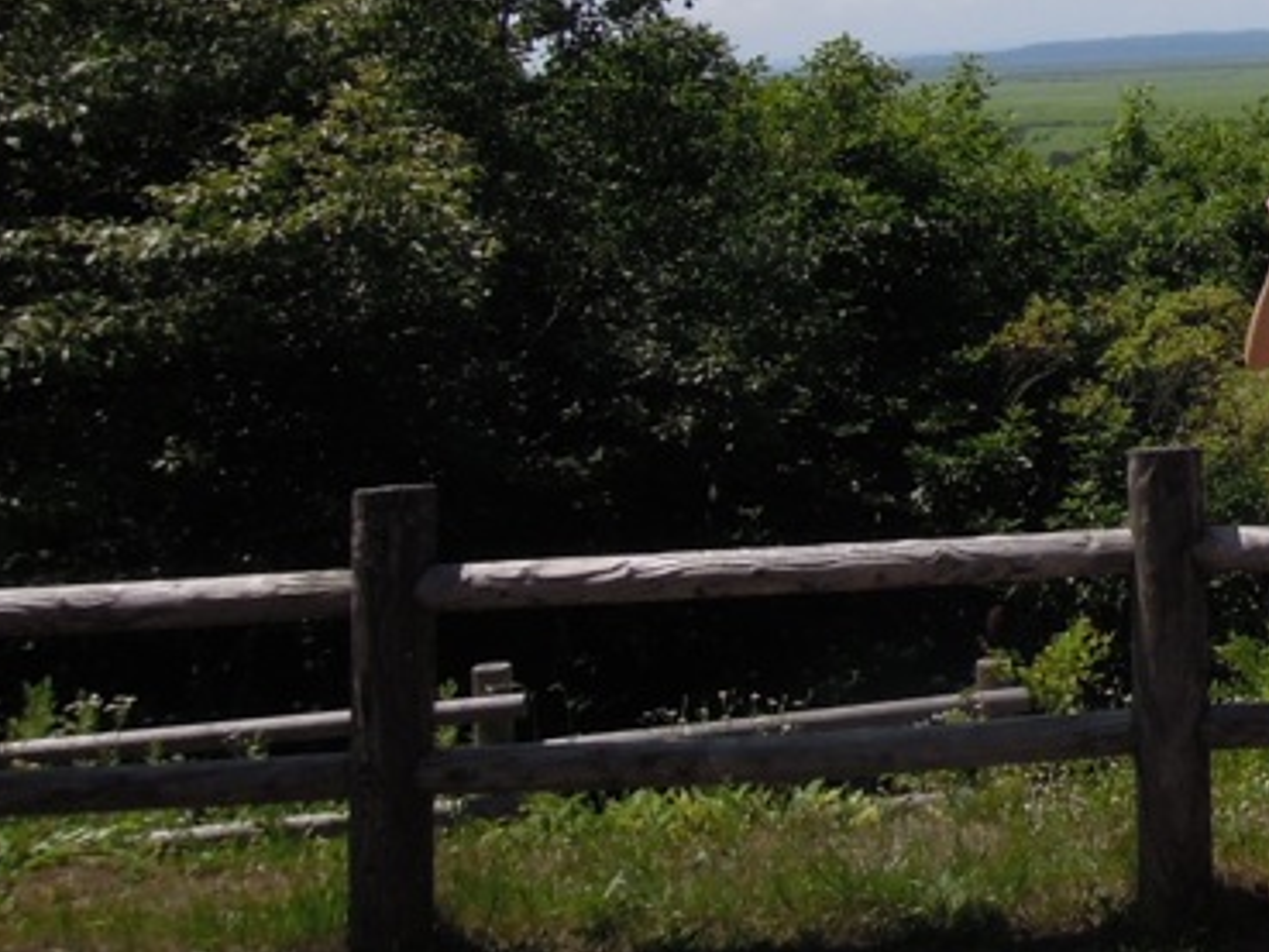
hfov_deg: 25.5
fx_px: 2384
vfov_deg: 21.8
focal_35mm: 65
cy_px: -7
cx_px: 1664
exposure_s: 1/1250
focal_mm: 4.3
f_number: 5
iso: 160
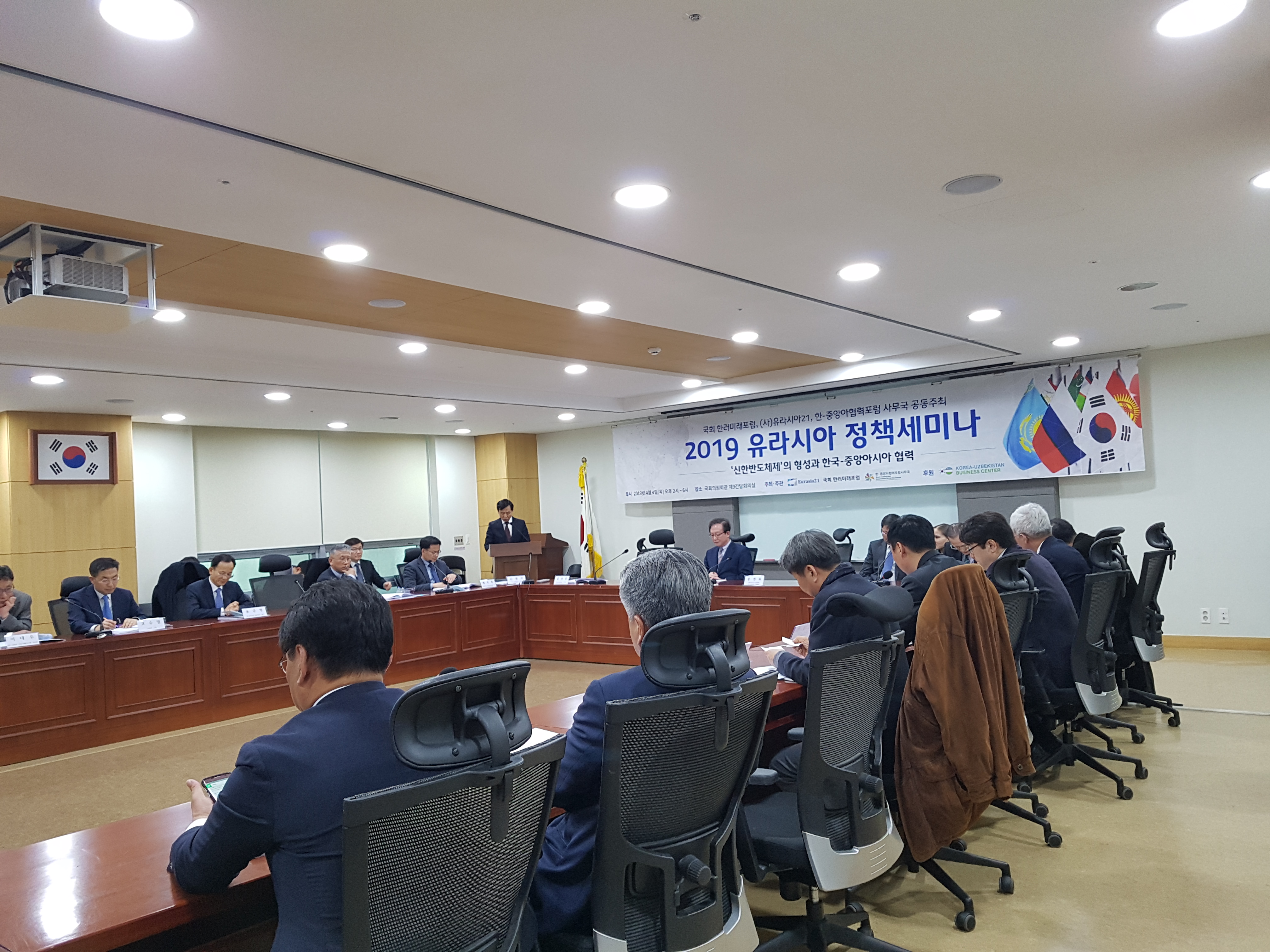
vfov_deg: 53.1
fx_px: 954
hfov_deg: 67.3
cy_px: 476
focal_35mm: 26
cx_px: 635
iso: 125
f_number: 1.7
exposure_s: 1/60
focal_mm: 4.2
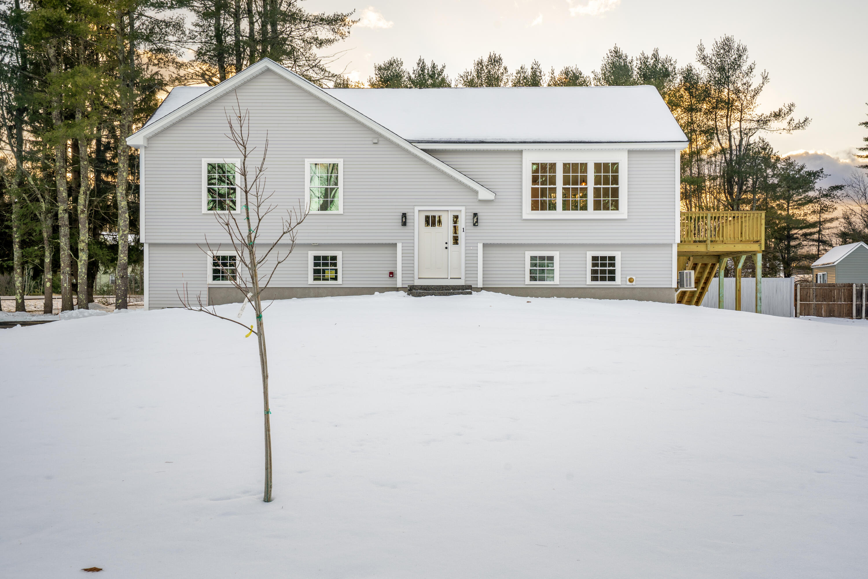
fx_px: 820
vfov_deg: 38.9
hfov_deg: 55.8
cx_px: 434
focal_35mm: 34
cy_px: 290
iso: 50
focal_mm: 34
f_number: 9
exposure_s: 1/15
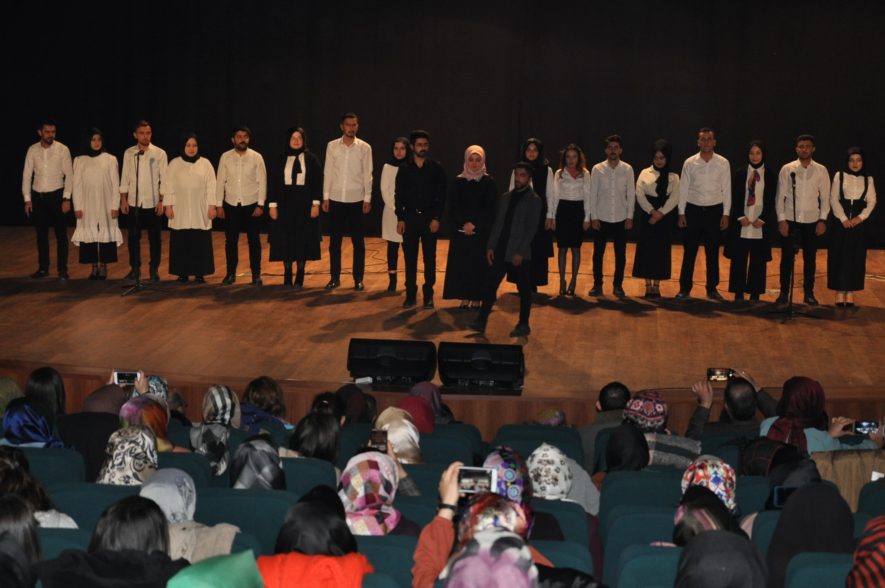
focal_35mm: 75
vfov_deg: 18.1
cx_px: 442
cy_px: 294
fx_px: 1841
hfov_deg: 27.0
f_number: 5
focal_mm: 50
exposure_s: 1/60
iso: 800
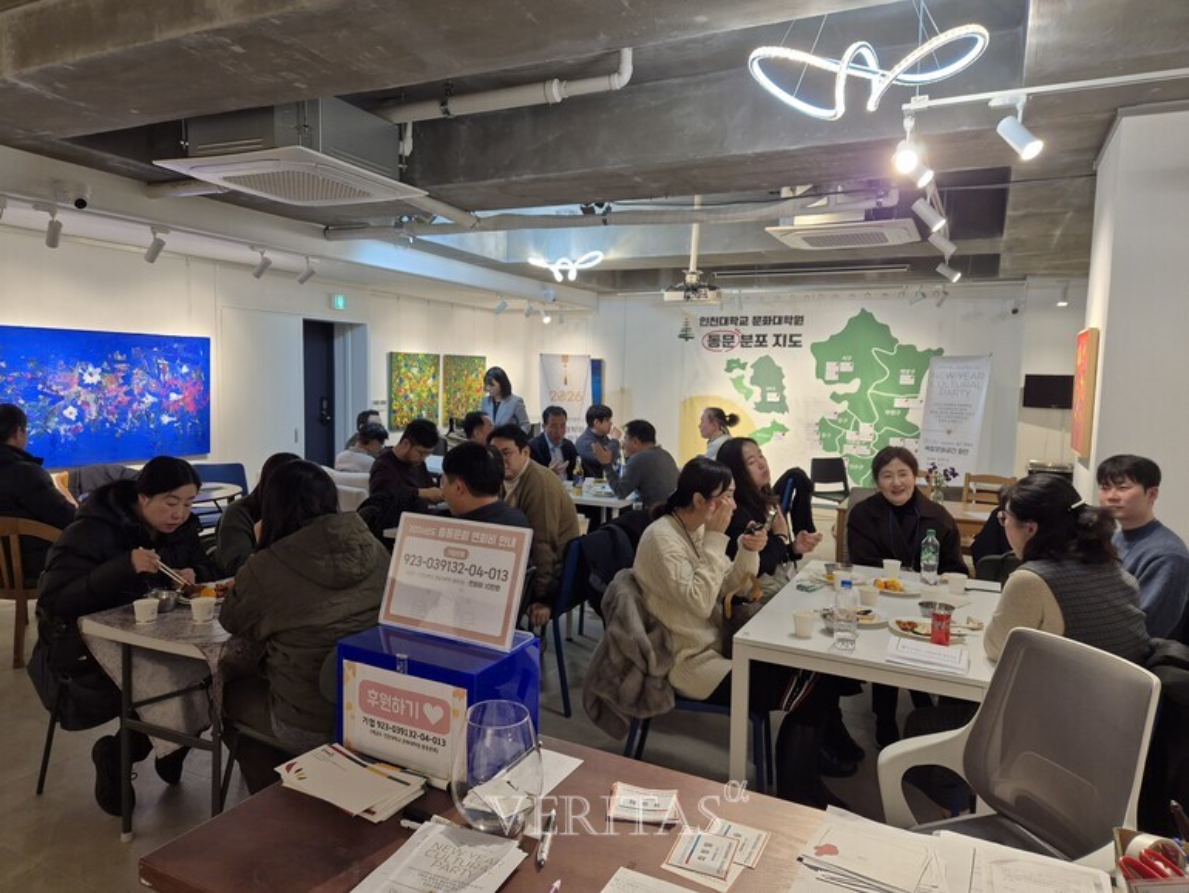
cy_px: 446
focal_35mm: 23
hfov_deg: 73.9
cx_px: 594
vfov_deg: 58.9
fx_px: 790
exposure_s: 1/120
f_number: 1.8
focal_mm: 5.4
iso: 100
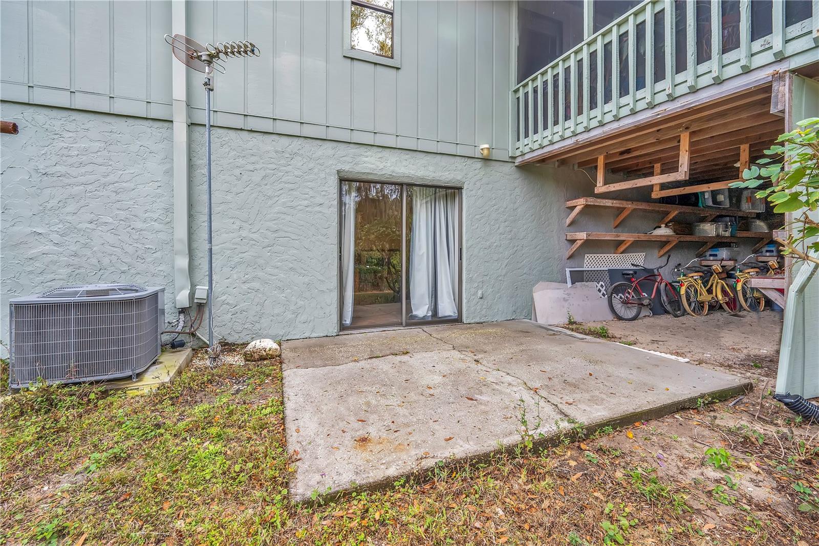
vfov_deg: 81.2
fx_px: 318
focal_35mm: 14
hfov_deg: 104.3
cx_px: 410
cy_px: 273
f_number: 6.3
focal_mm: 14
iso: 400
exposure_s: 1/400
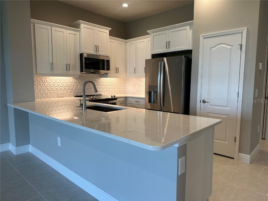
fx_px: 186
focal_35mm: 24
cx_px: 134
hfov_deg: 71.6
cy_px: 100
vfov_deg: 56.8
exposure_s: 1/120
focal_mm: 6.86
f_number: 1.78
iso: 80
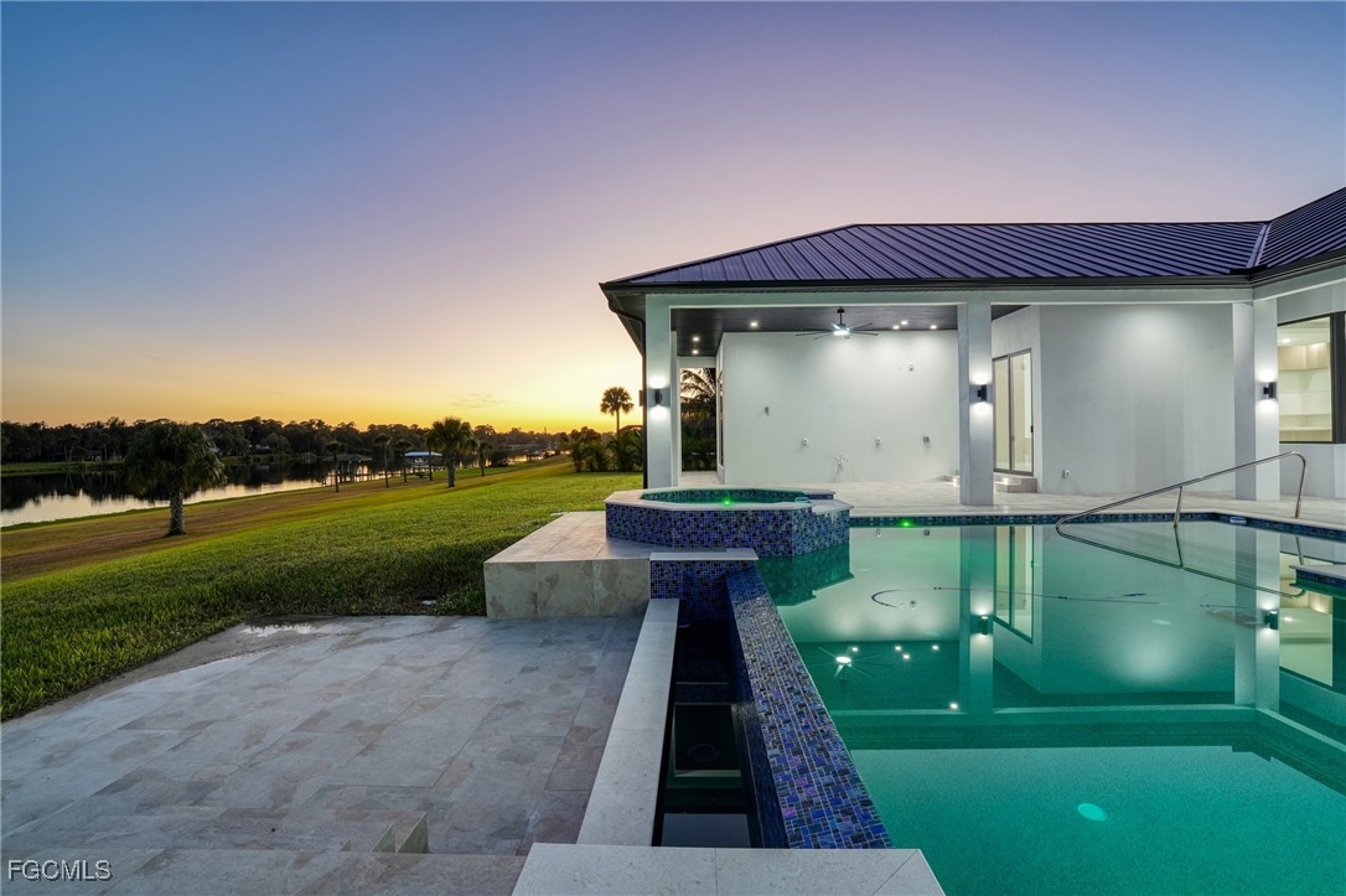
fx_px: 598
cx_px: 673
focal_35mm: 16
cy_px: 448
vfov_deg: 73.7
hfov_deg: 96.8
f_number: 9
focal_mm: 16
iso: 400
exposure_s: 1/4
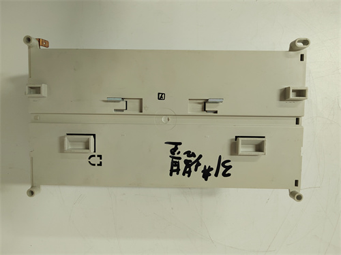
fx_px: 227
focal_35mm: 23
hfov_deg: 73.9
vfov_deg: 58.9
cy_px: 128
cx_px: 170
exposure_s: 1/100
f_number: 1.9
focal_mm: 5.52
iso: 2344
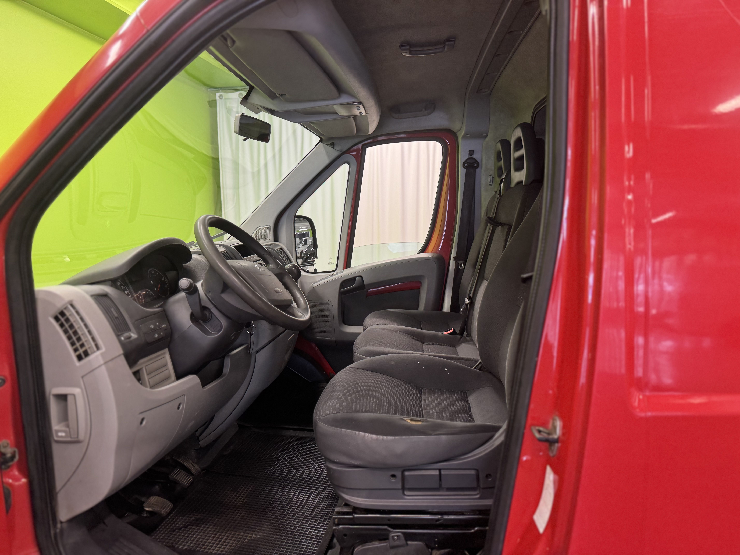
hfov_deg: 71.6
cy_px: 278
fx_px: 513
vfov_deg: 56.8
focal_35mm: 24
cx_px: 370
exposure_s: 1/100
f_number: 1.78
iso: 100
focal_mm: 6.76
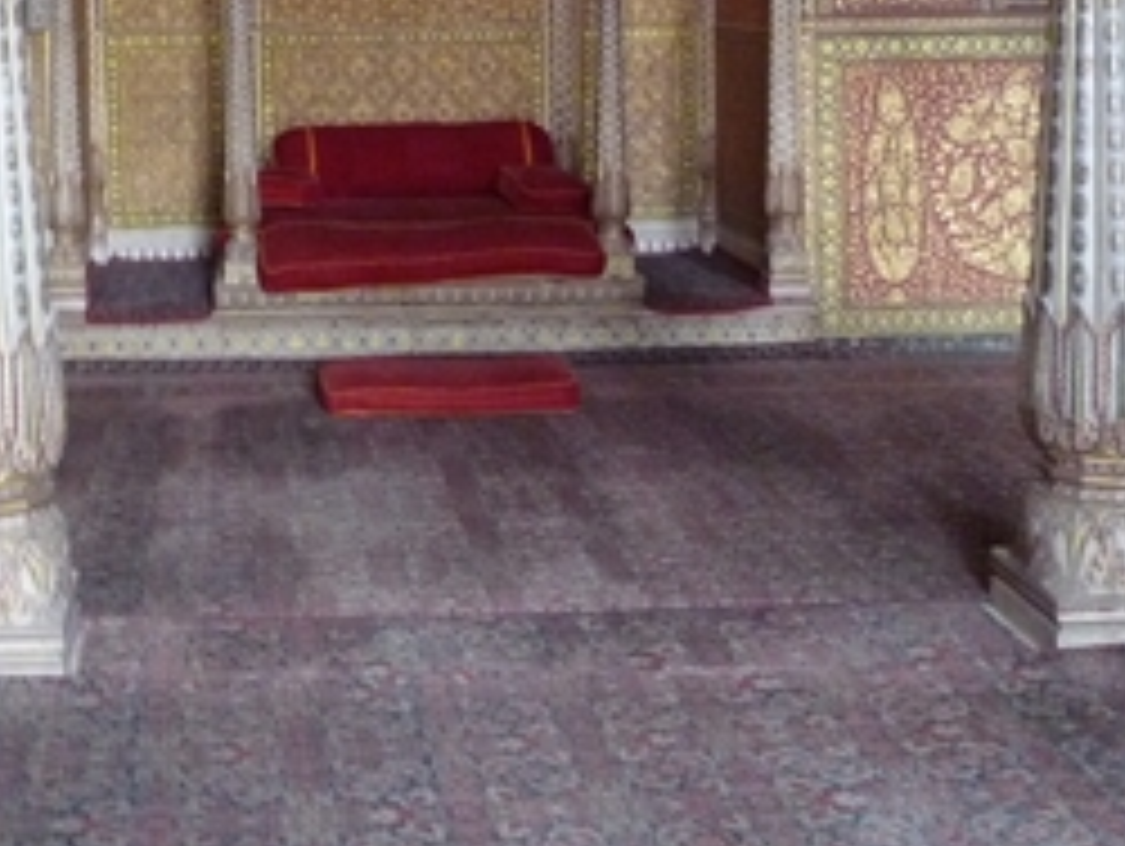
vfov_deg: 23.5
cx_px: 328
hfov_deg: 31.8
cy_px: 9
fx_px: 1952
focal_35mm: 60
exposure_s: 1/10
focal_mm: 4.4
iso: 400
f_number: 2.8
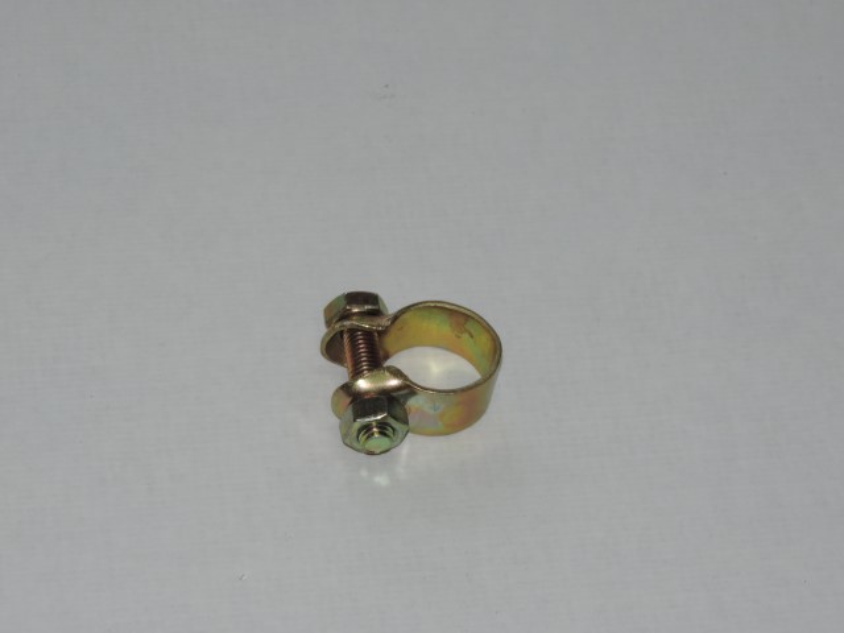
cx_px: 422
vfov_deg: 10.2
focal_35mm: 145
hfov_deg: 13.6
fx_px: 3535
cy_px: 316
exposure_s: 1/60
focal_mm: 25.8
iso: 200
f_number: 4.4
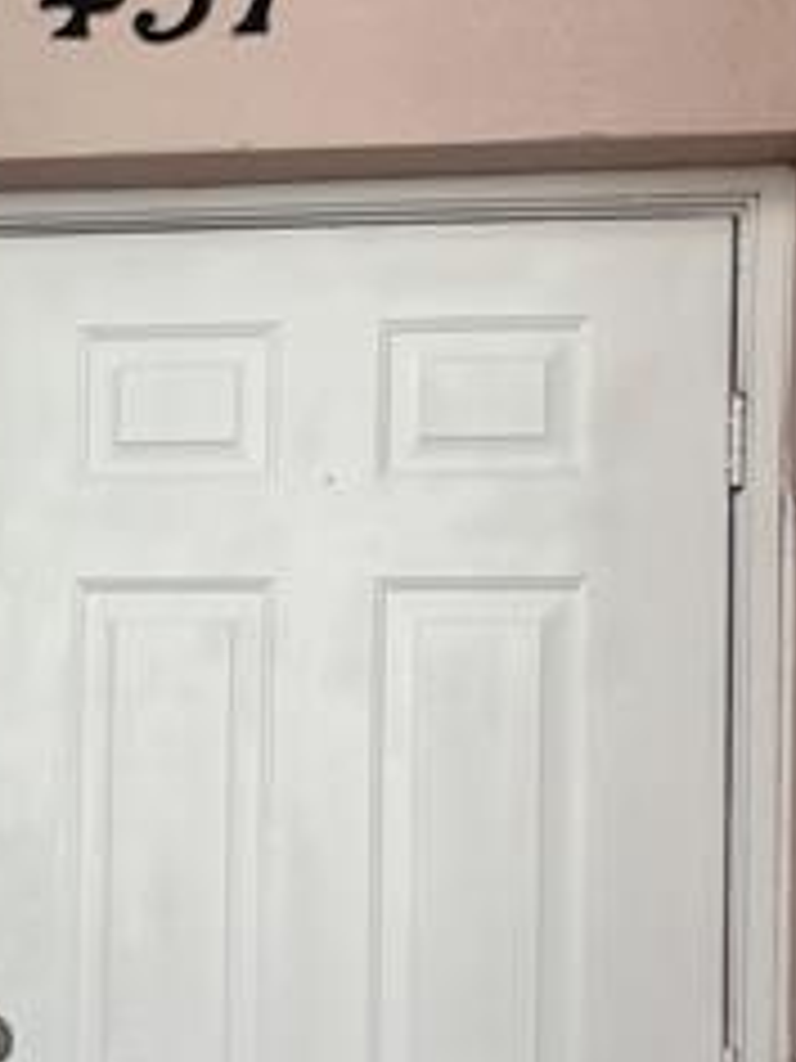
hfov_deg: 21.2
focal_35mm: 66
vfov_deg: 29.0
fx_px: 2024
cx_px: -63
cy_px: 765
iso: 50
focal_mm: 5.96
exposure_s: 1/684
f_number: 1.6
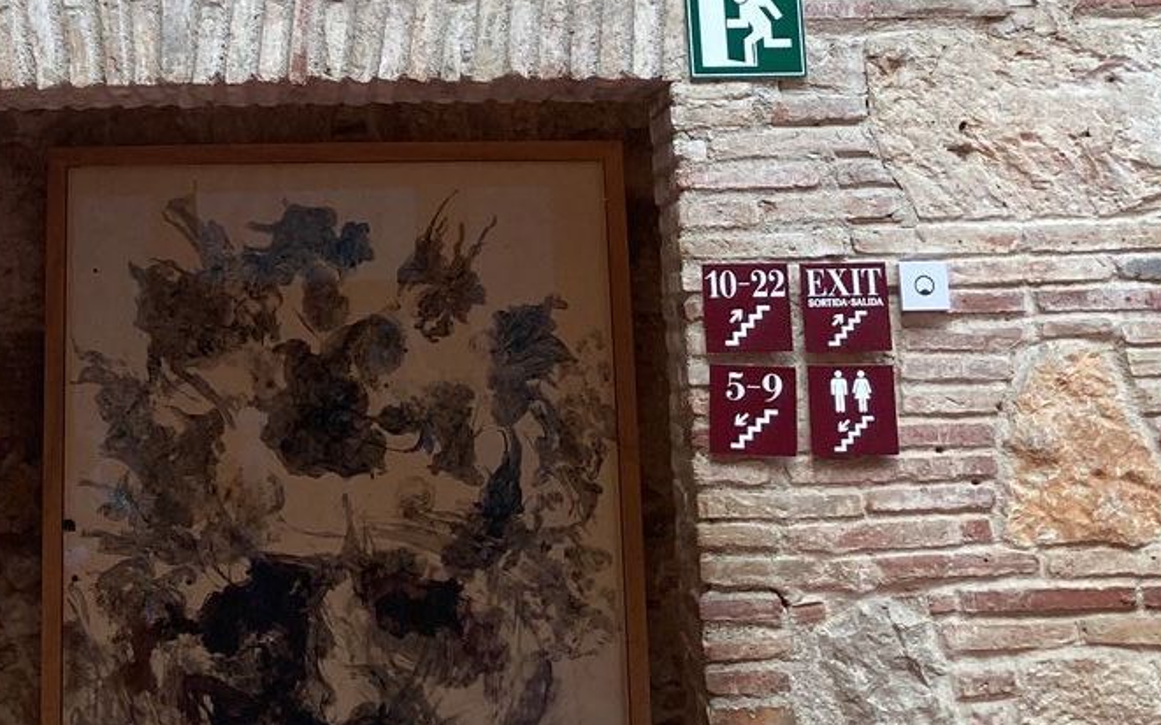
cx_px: 239
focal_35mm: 83
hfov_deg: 24.5
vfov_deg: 14.5
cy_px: -413
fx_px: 2626
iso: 50
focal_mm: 3.99
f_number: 1.8
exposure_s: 1/121
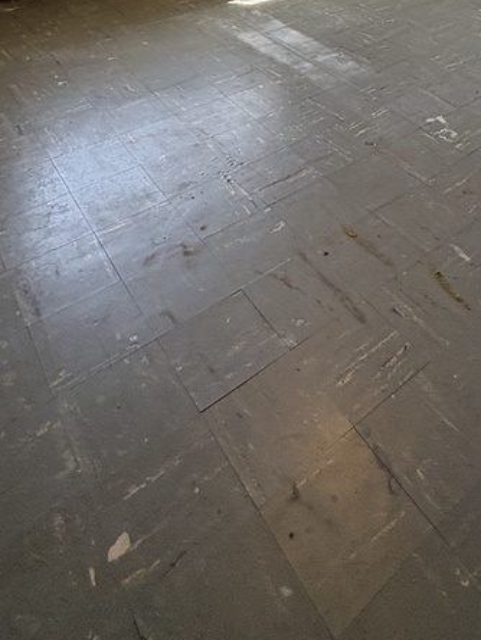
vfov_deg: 40.4
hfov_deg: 40.8
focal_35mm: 34
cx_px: 353
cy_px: -104
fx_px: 630
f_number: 2.2
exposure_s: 1/99
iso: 160
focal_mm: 2.22
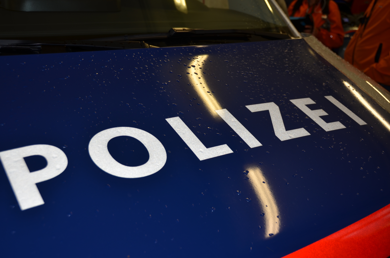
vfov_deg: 32.9
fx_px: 438
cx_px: 195
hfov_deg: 48.0
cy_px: 129
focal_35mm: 40
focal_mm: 27
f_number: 4
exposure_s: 1/60
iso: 100
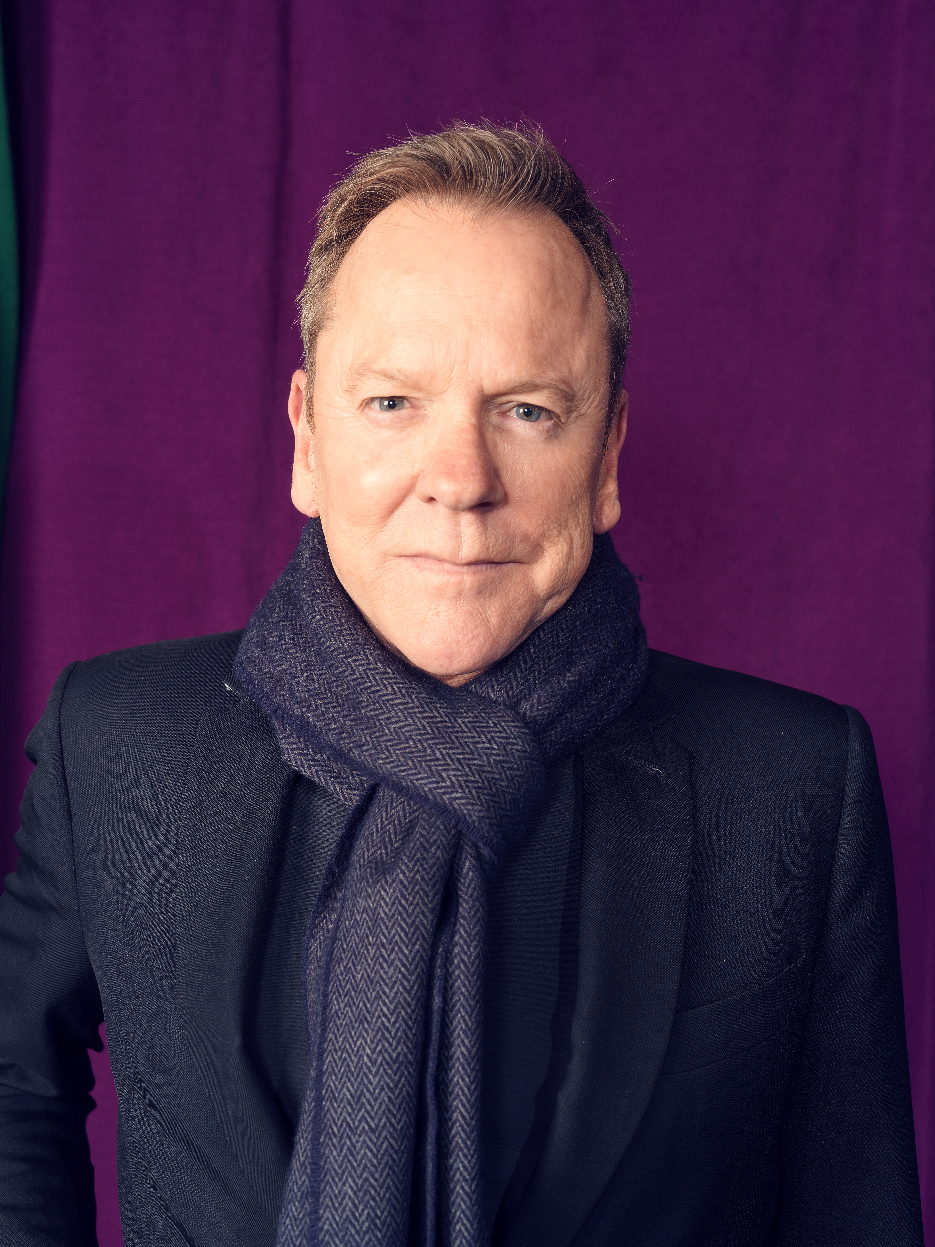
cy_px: 624
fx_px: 1837
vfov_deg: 37.5
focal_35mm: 51
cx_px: 468
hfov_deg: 28.6
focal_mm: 65
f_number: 8
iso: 200
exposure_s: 1/250
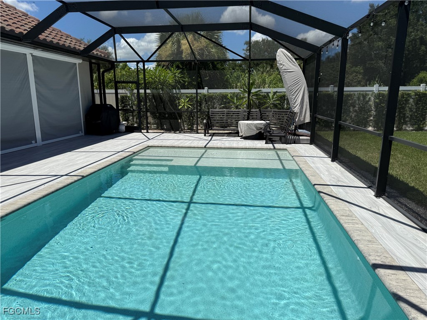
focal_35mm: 24
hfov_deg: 71.6
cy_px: 160
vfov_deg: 56.8
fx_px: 296
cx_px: 214
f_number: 1.78
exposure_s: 1/6711
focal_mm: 6.76
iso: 80
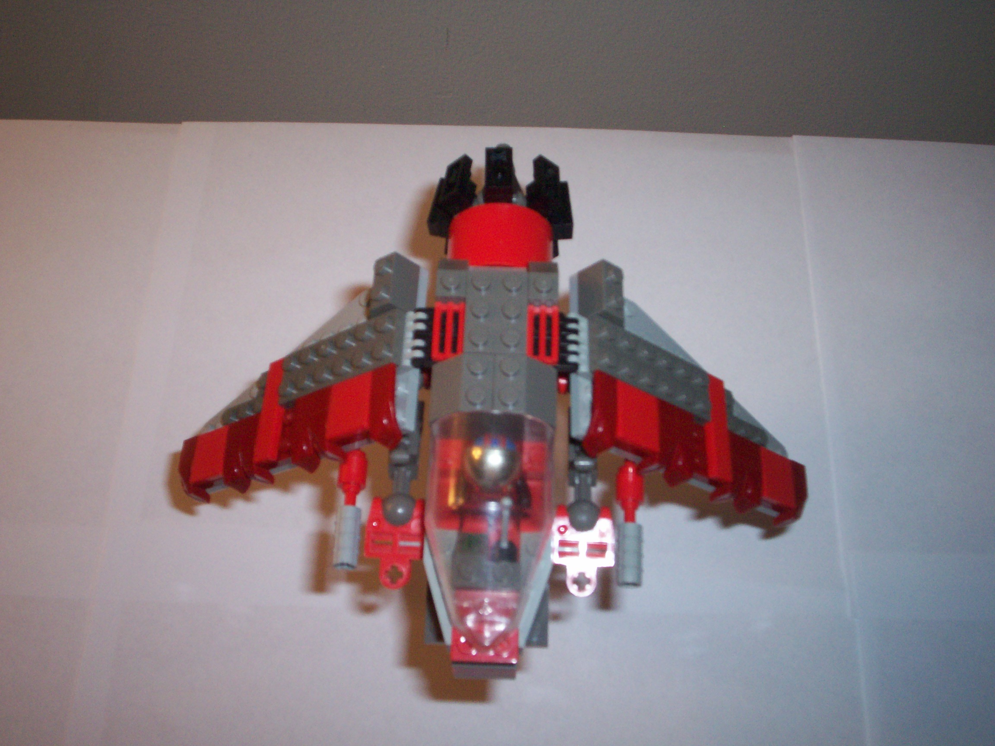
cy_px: 373
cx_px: 498
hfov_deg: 51.4
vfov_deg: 39.7
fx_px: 1035
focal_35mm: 36
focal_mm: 5.9
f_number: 4.5
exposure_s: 1/64
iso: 140
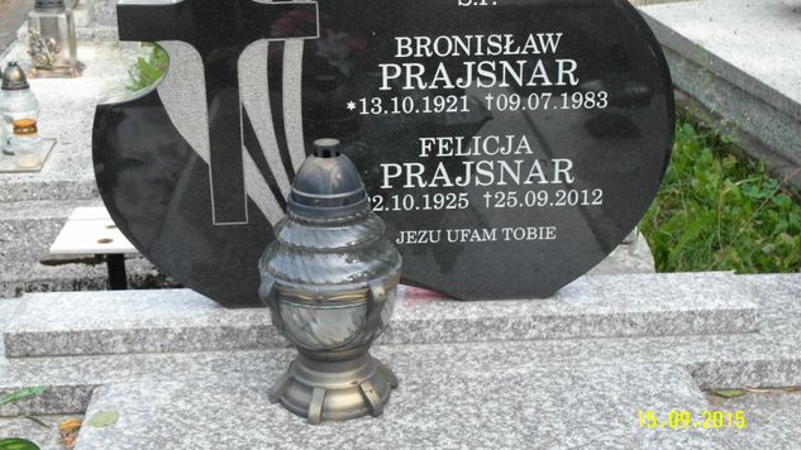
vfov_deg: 22.2
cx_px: 397
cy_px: 181
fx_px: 1147
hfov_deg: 38.5
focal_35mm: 54
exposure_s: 1/125
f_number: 4
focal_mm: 10.6
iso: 100
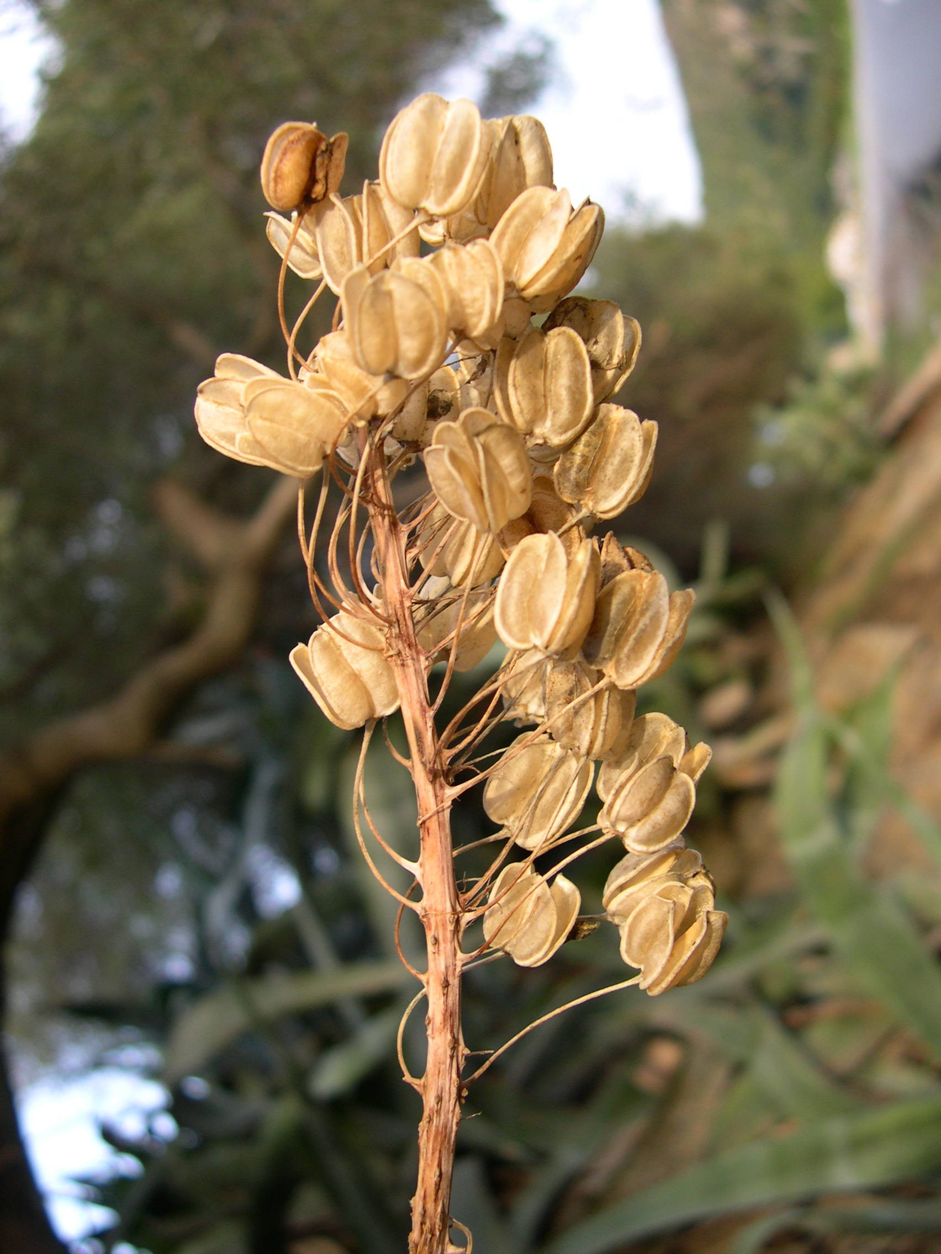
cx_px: 470
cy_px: 627
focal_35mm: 38
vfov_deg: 49.0
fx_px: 1377
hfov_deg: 37.7
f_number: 2.8
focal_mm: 8
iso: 100
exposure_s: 1/154
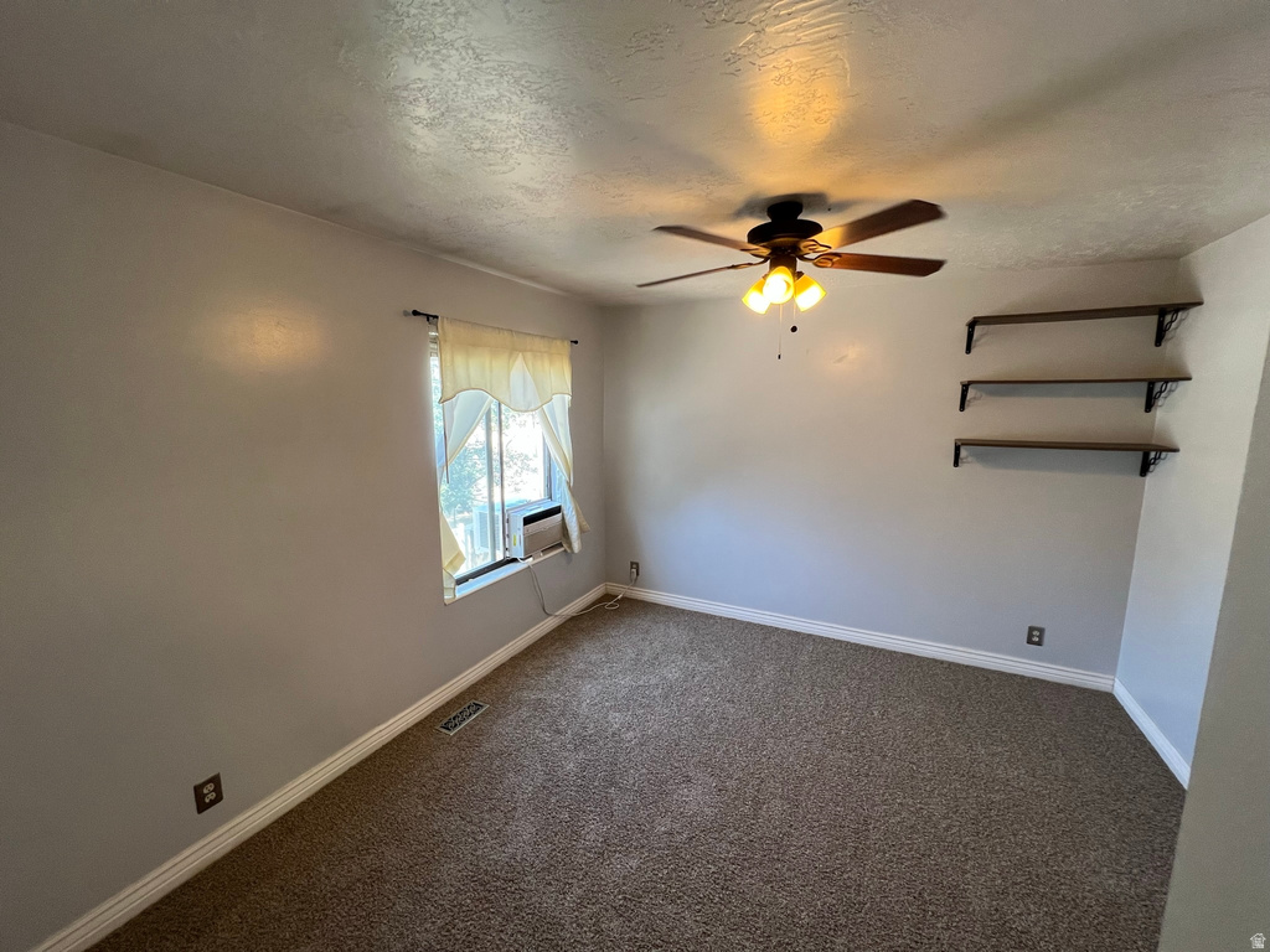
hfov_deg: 106.2
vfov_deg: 89.9
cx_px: 635
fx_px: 477
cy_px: 476
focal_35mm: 13
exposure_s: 1/120
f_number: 1.8
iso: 100
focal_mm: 1.57
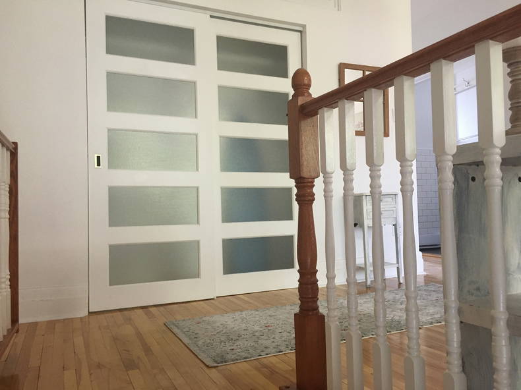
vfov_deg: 48.2
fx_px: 436
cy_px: 195
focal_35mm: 29
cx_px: 260
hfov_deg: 61.7
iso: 200
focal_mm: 4.15
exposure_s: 1/24
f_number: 2.2
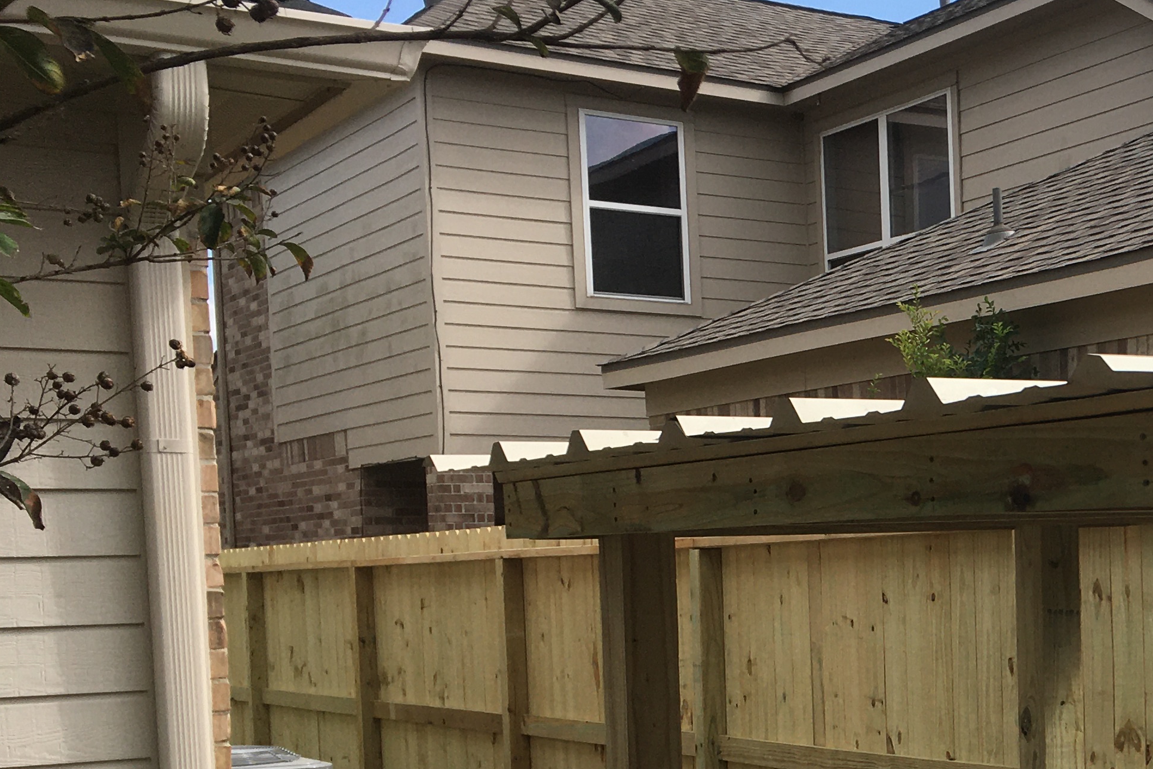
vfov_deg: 21.1
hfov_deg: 29.4
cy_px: 689
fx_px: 2018
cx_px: 1203
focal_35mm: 63
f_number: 2.2
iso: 25
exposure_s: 1/1083
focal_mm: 4.15
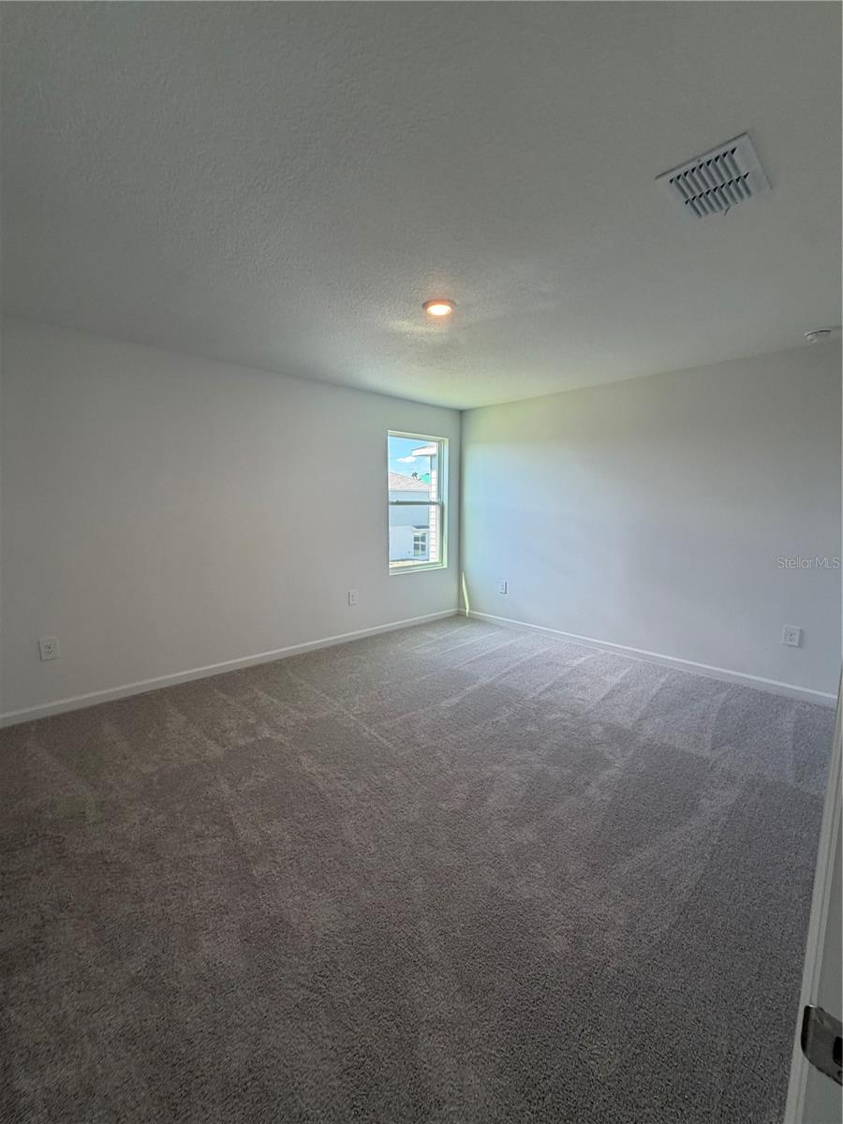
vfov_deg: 102.1
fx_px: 455
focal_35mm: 14
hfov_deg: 85.7
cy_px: 562
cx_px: 422
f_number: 2.2
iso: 125
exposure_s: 1/120
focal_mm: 2.22
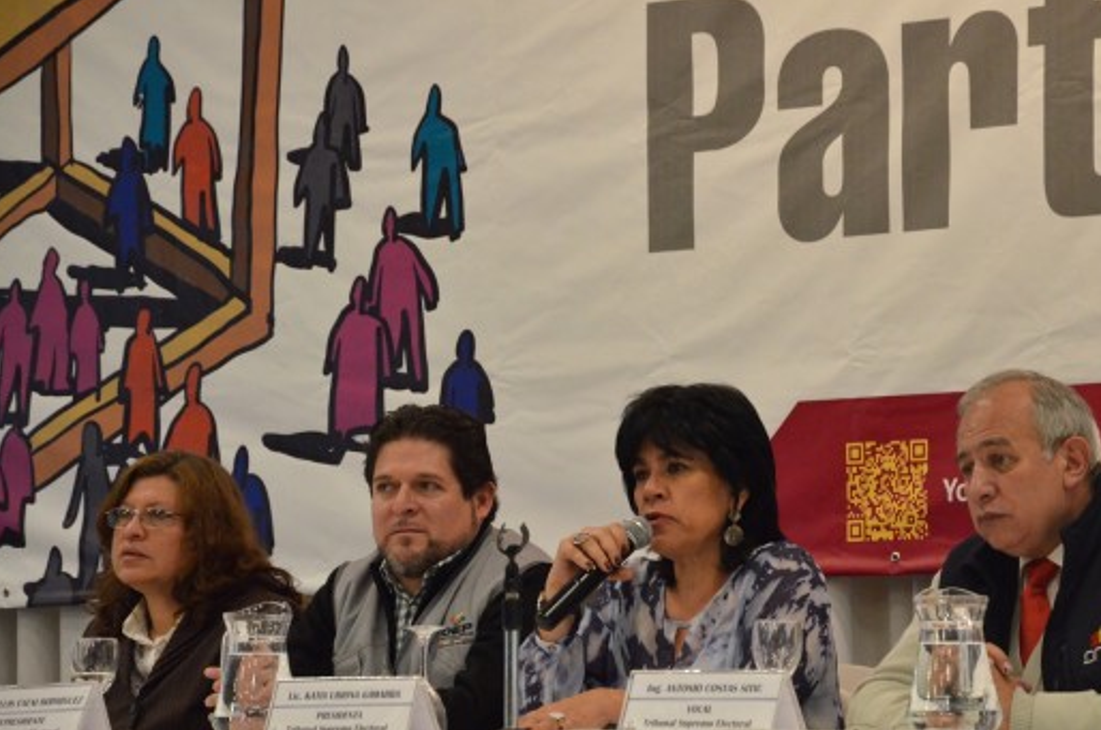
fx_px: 5790
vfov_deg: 7.2
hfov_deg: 10.9
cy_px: 383
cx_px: 654
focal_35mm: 190
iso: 4000
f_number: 5.6
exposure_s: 1/200
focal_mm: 105
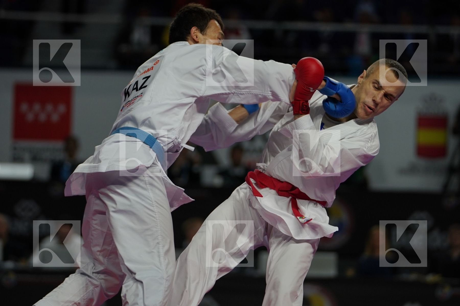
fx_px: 2913
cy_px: 153
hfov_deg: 9.0
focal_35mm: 228
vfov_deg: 6.0
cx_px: 230
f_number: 2.8
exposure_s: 1/1000
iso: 640
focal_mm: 152
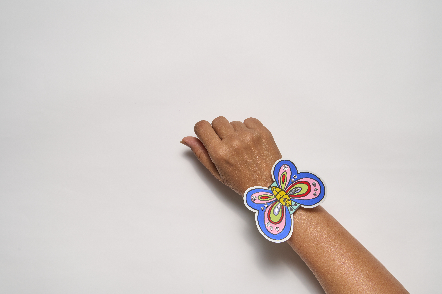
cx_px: 221
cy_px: 147
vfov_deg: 24.6
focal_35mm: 55
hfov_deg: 36.2
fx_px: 675
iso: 200
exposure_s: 1/100
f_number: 11
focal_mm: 55
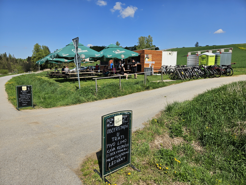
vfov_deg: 58.9
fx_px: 163
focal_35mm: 23
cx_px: 123
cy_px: 92
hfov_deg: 73.9
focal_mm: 5.4
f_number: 1.8
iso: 25
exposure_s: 1/3034
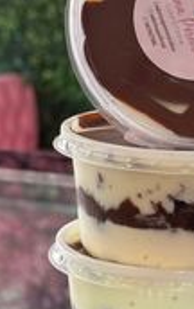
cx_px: 223
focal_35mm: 126
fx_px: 1062
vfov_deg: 16.5
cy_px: 122
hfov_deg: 10.3
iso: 80
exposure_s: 1/146
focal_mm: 6.86
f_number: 1.78
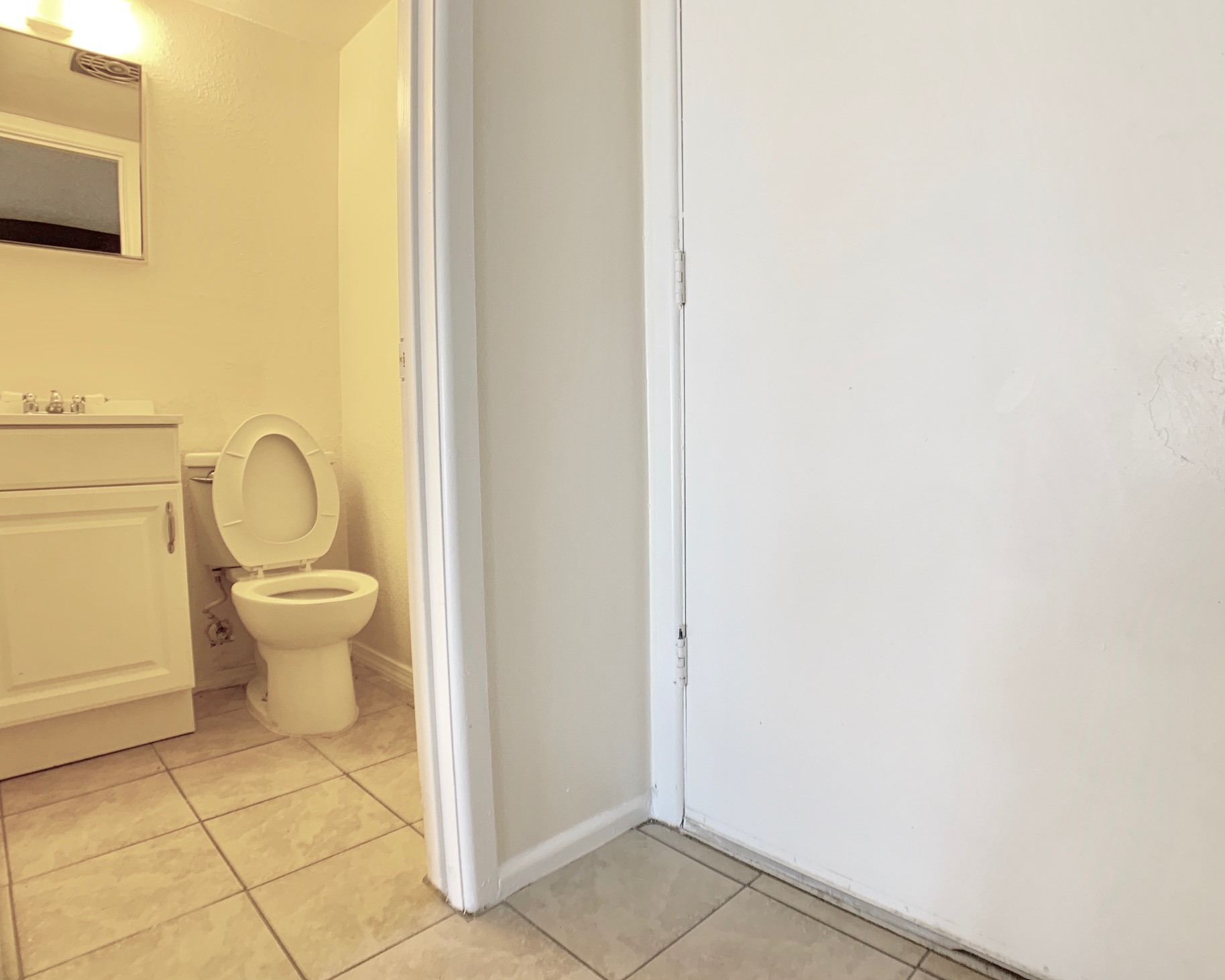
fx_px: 1015
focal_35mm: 28
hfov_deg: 62.1
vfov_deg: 51.5
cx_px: 670
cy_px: 485
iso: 100
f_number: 1.8
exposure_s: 1/60
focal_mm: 4.25
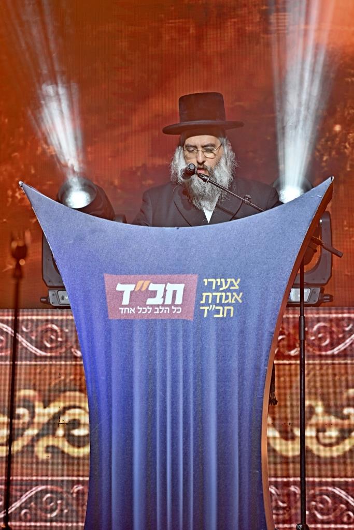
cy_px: 265
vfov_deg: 20.2
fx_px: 1489
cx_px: 177
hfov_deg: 13.6
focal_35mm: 101
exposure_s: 1/160
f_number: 4
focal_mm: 101
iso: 125
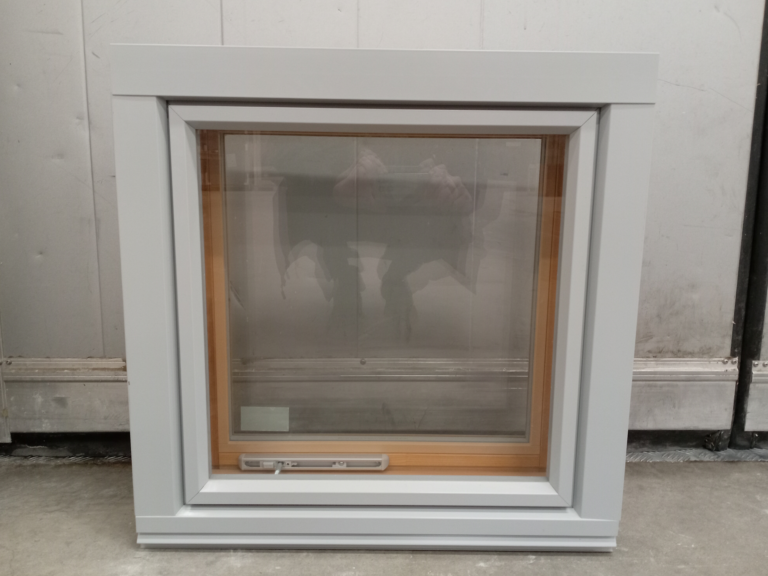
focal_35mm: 28
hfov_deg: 63.4
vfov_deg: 49.7
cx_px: 387
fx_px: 621
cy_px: 286
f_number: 1.8
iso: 1122
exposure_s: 1/20
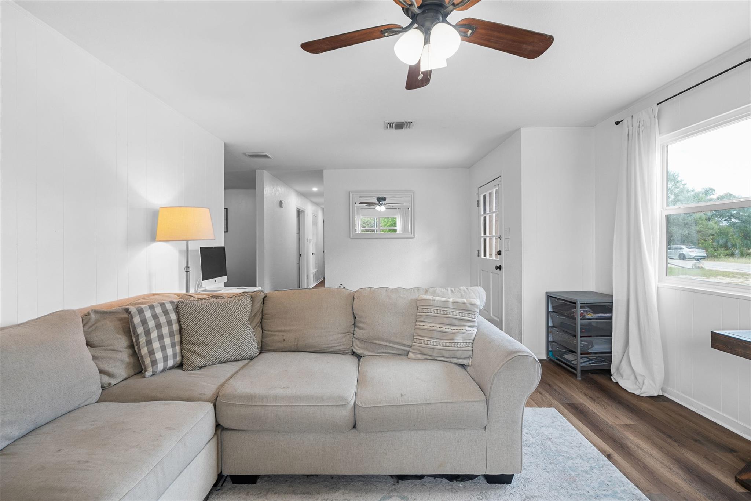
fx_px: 334
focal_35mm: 16
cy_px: 250
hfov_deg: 96.7
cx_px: 376
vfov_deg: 73.7
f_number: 8
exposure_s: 1/4
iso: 500
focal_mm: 16
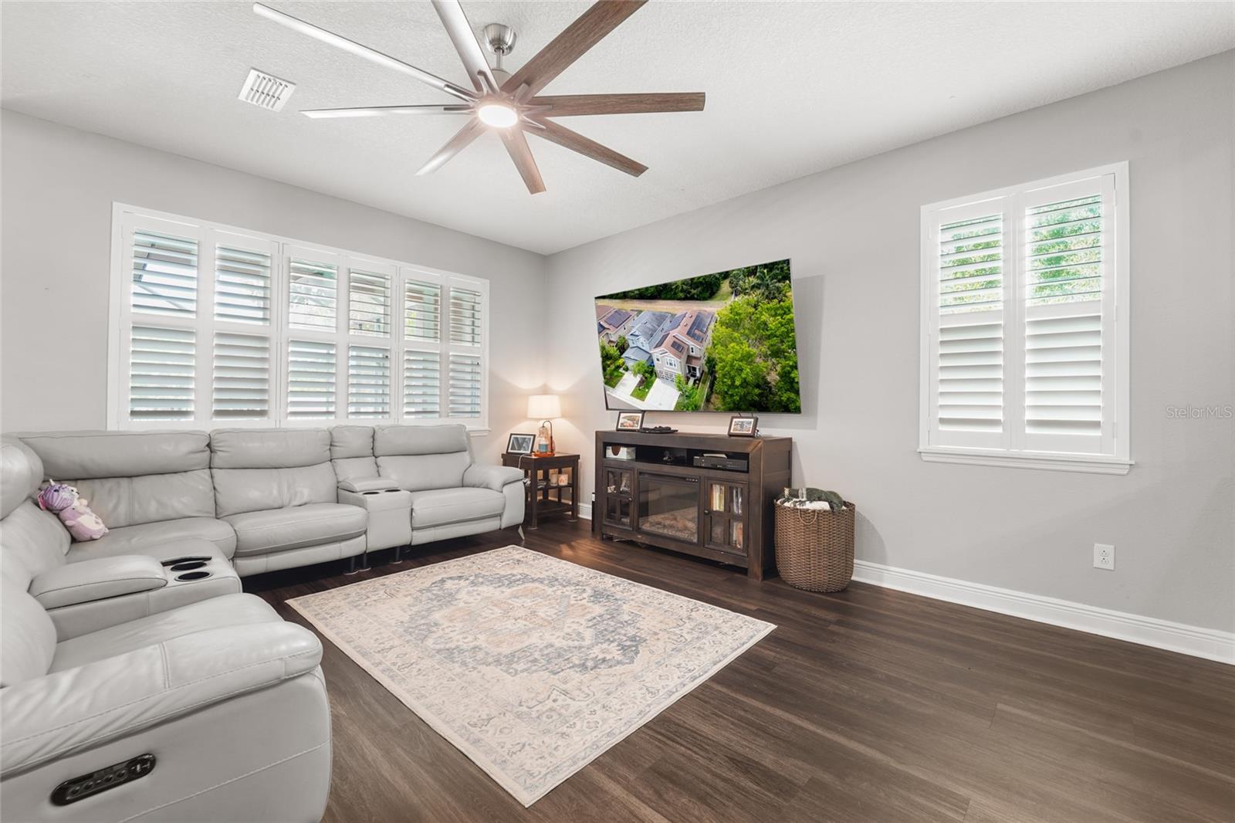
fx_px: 480
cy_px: 412
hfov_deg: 104.3
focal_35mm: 14
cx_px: 618
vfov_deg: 81.2
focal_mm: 14
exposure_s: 1/15
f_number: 8
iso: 200
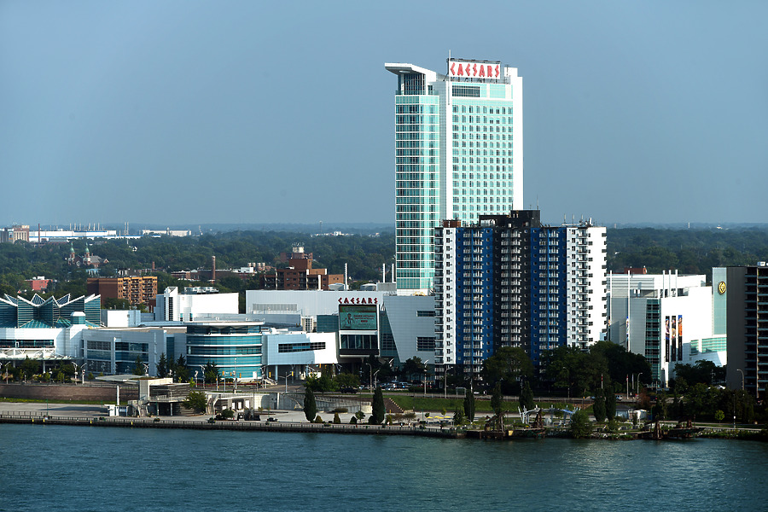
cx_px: 384
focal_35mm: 180
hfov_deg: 11.4
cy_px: 256
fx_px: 3840
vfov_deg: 7.6
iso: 100
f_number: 8
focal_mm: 180
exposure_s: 1/200
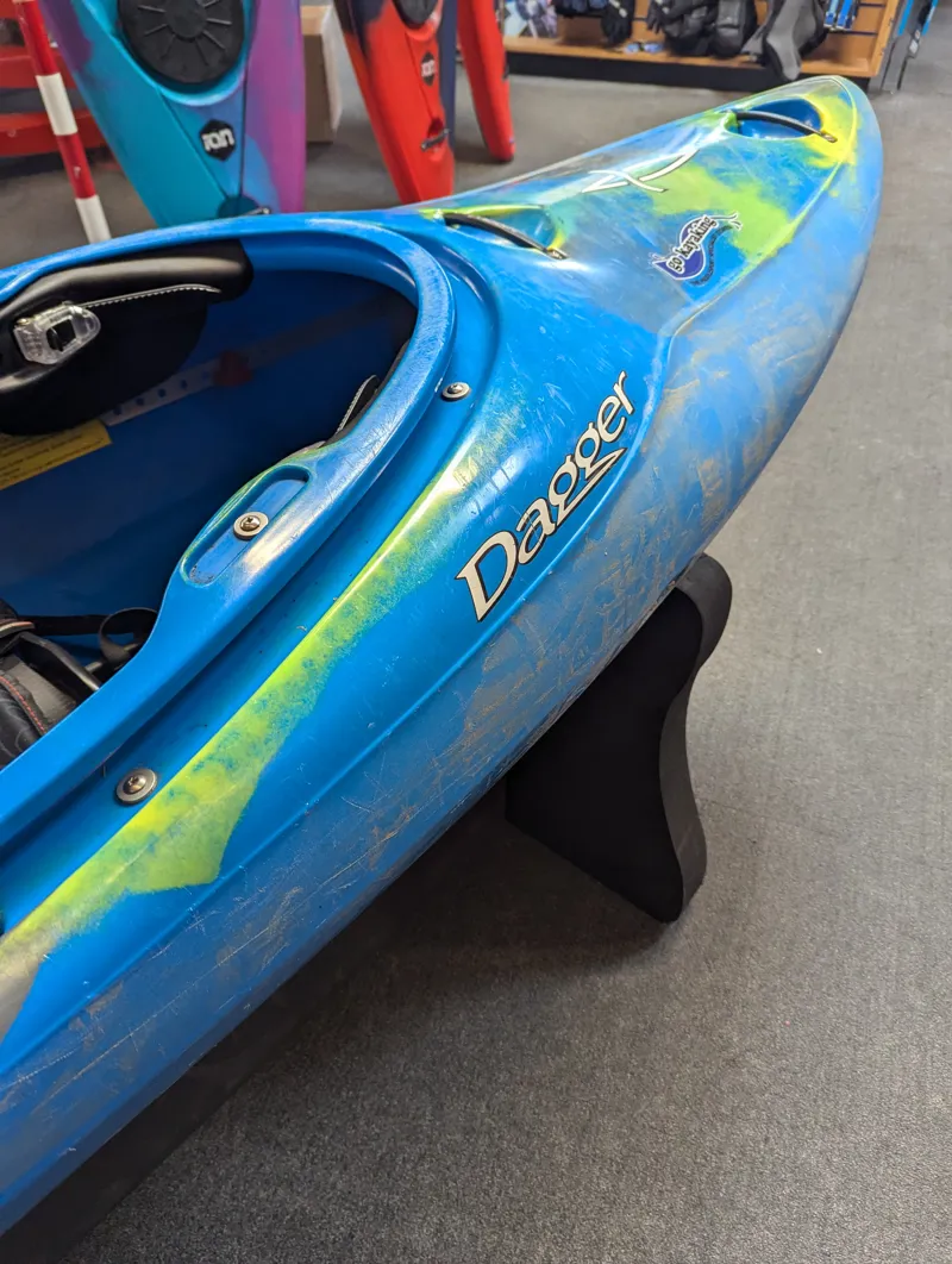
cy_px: 632
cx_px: 476
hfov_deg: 57.0
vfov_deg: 71.5
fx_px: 878
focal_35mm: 24
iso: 208
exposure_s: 1/100
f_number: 1.85
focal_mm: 6.81
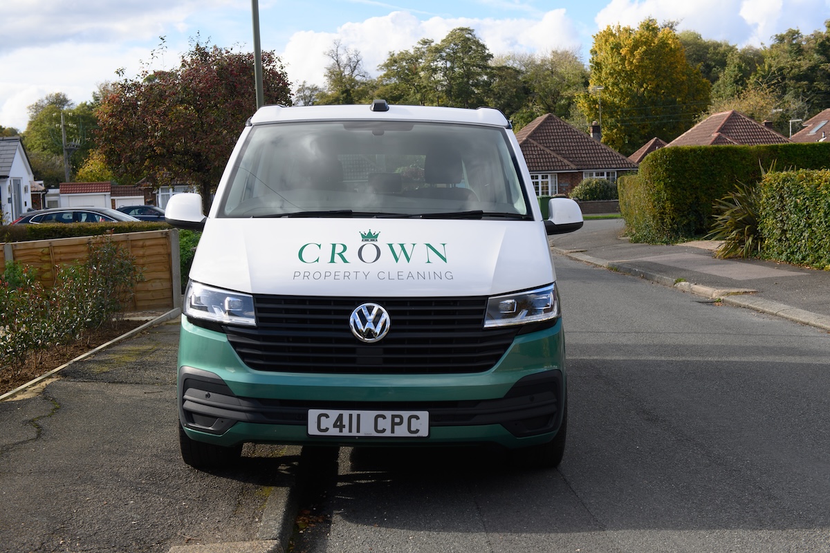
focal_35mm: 48
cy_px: 276
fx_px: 1107
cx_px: 415
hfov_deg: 41.1
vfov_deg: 28.1
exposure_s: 1/200
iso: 110
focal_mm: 48
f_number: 6.3
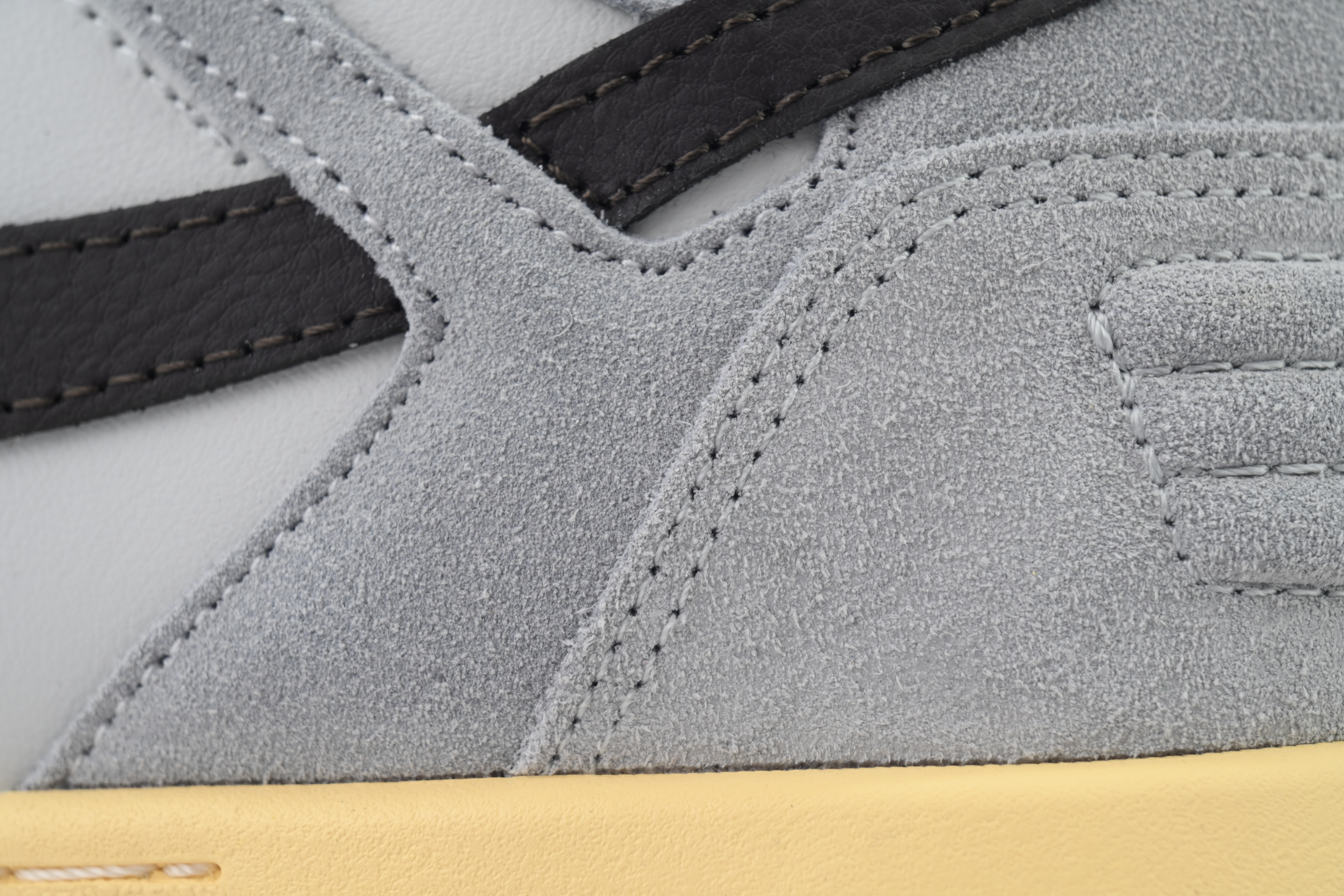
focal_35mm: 115
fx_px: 4293
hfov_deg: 17.8
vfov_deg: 11.9
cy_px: 448
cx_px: 672
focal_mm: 115
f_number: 11
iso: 400
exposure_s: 1/100
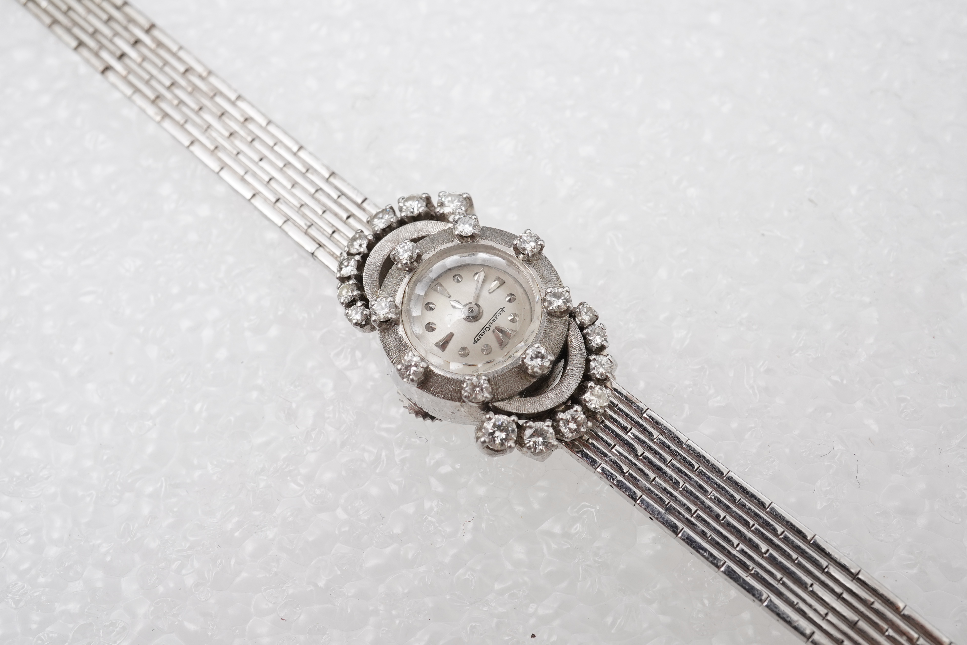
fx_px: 1209
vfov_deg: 29.9
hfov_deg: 43.6
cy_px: 322
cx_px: 484
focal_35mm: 45
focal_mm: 30
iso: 500
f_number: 20
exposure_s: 1/125
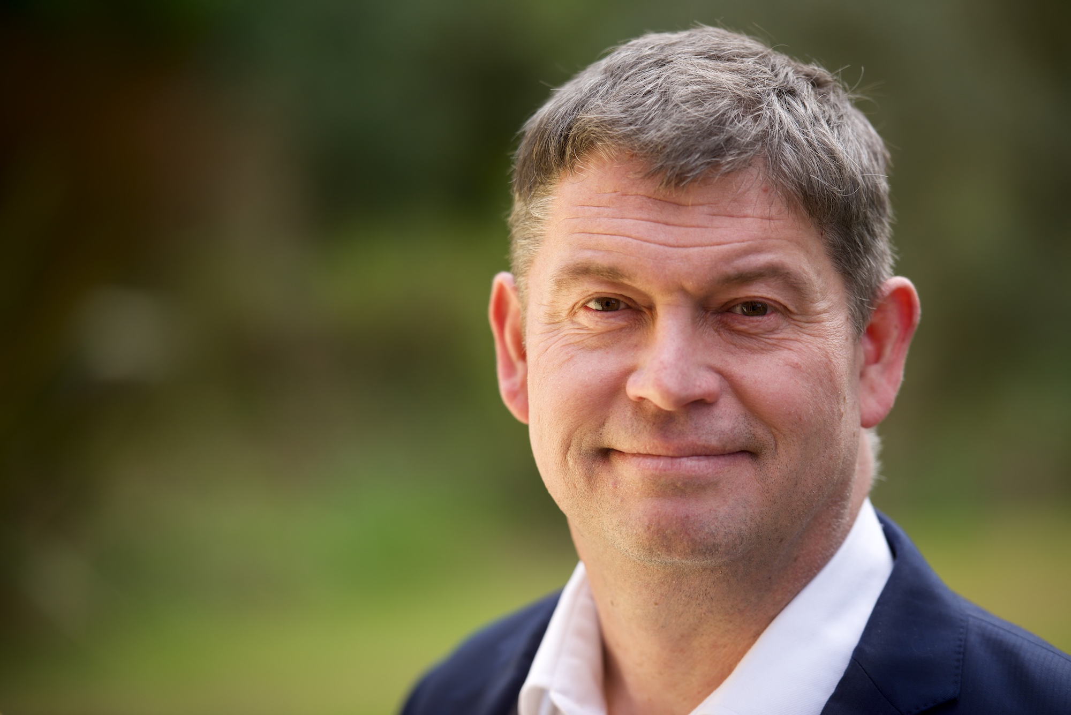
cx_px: 536
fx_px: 4910
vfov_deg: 8.3
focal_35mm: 165
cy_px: 358
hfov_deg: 12.4
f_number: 2.8
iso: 100
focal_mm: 165
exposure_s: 1/320
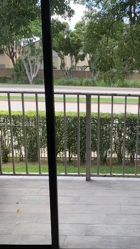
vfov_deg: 52.8
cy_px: 125
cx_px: 130
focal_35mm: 38
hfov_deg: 29.7
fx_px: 251
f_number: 1.8
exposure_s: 1/122
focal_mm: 4.25
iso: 32
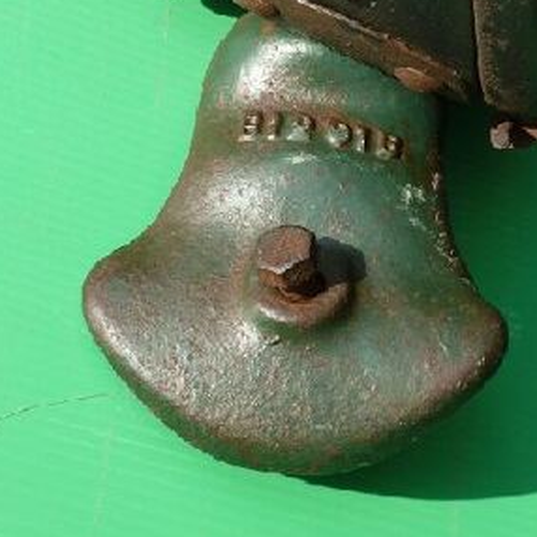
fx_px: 2053
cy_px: -12
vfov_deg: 14.6
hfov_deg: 14.9
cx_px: 319
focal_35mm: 117
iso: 80
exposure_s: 1/250
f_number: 3.9
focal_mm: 9.7
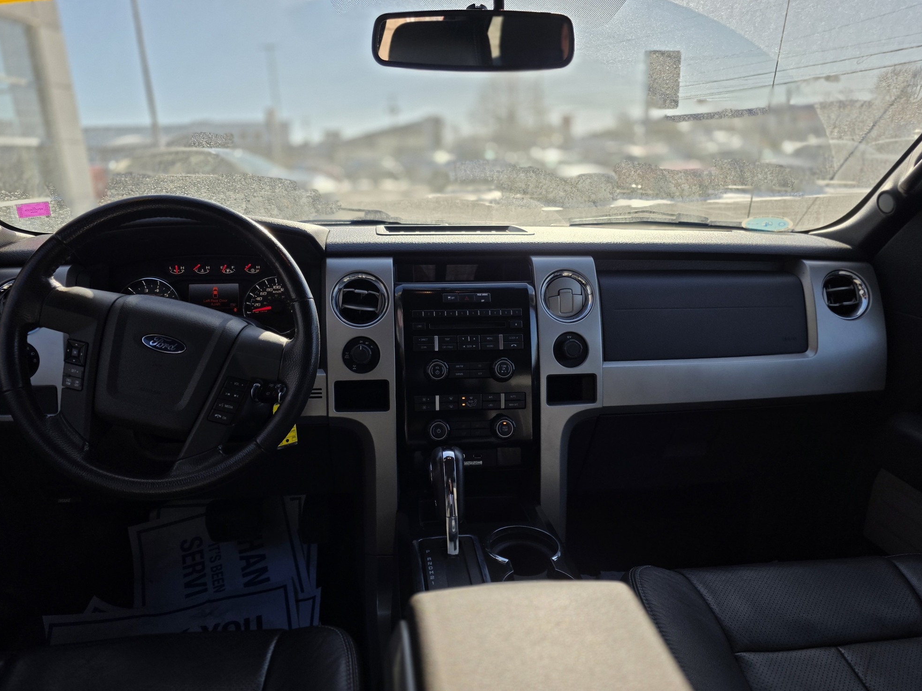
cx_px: 447
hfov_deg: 71.6
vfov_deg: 56.8
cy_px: 345
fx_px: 639
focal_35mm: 24
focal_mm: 6.3
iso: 80
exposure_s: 1/3246
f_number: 1.7
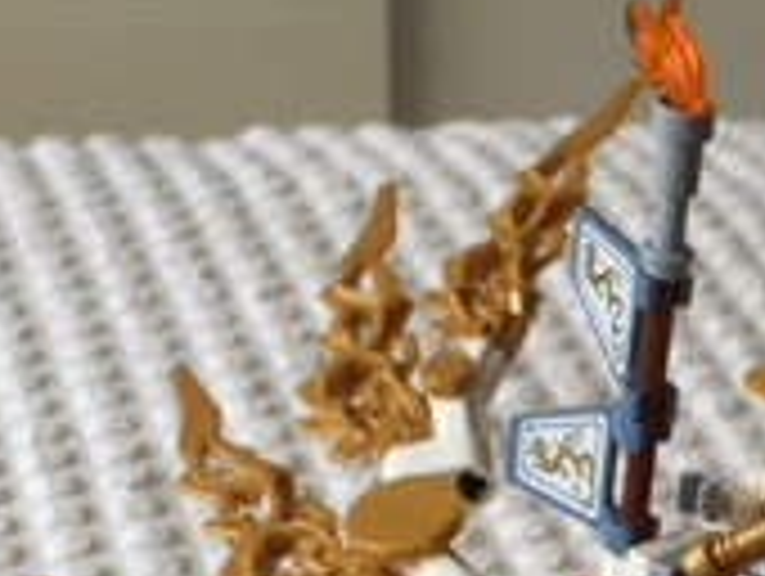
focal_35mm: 109
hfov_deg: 17.4
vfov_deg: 12.6
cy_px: 963
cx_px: 846
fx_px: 2412
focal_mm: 4.15
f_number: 2.2
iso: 40
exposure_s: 1/120
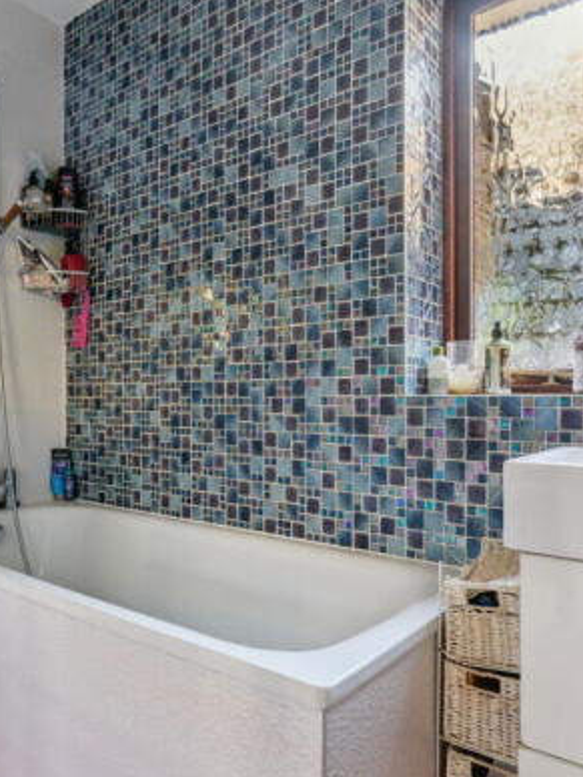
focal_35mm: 26
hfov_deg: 53.0
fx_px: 584
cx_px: 277
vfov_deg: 67.3
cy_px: 404
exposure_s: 1/5
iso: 640
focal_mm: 16
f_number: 11
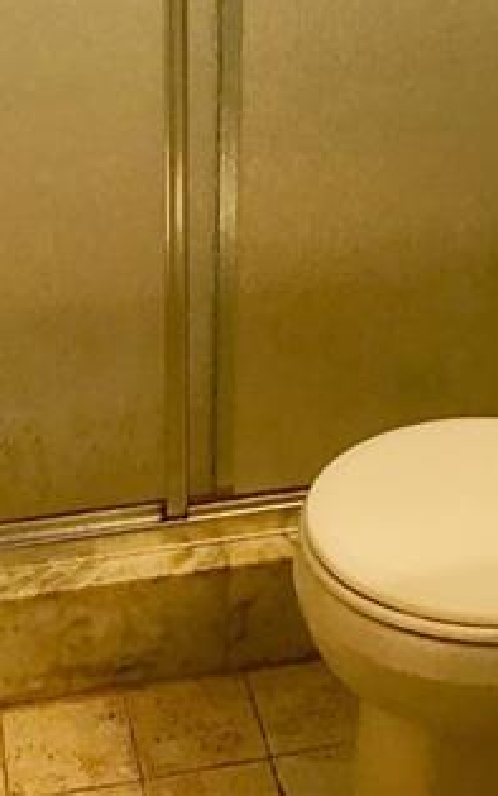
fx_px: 1736
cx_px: 319
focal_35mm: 80
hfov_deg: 16.3
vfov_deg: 23.5
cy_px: -172
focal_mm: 3.3
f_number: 2.4
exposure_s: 1/30
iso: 25
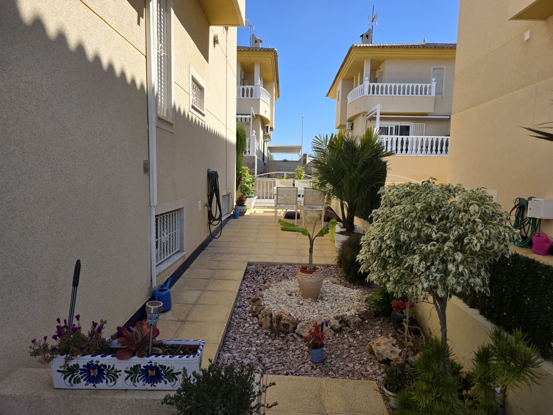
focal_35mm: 23
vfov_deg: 58.9
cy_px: 208
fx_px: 367
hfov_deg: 73.9
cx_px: 276
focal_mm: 6.3
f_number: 1.7
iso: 80
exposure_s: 1/4057
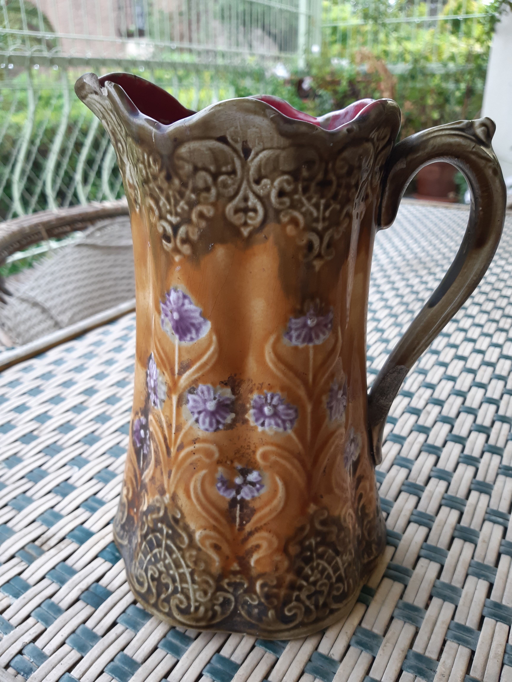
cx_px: 256
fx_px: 513
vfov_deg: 67.3
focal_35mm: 26
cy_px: 341
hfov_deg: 53.1
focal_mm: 3.92
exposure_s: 1/50
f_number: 1.7
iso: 50
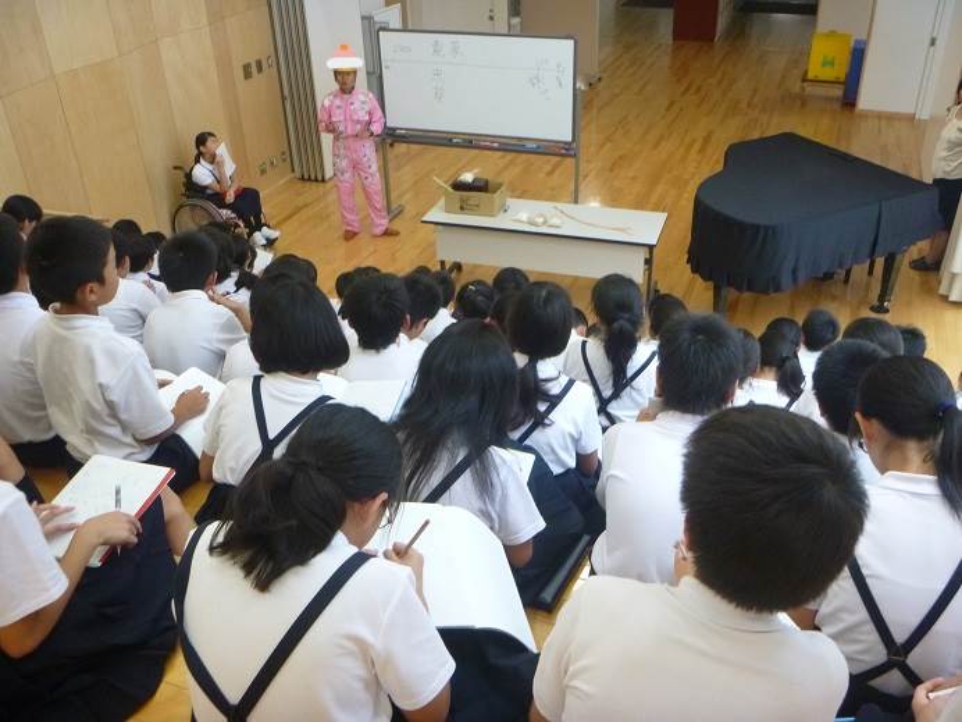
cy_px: 361
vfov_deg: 42.9
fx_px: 917
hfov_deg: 55.4
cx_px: 481
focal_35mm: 33
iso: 400
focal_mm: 5.9
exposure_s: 1/50
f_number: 4.3
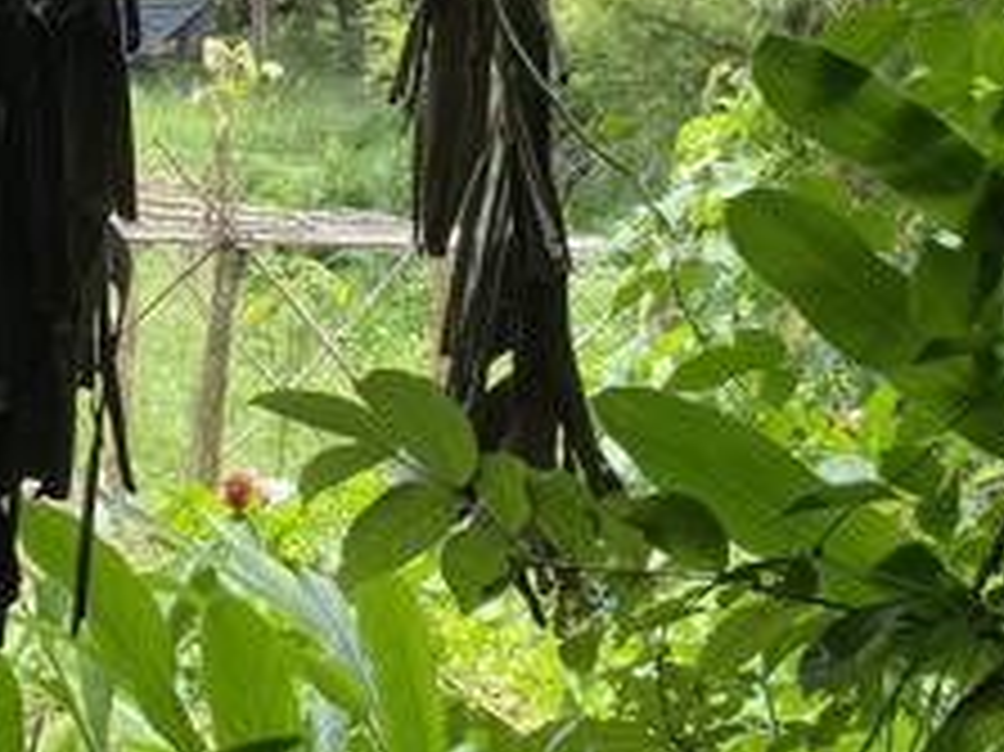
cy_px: 142
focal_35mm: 77
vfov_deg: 18.9
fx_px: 2232
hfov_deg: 25.0
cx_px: 221
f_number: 1.8
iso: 32
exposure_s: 1/327
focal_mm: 4.25
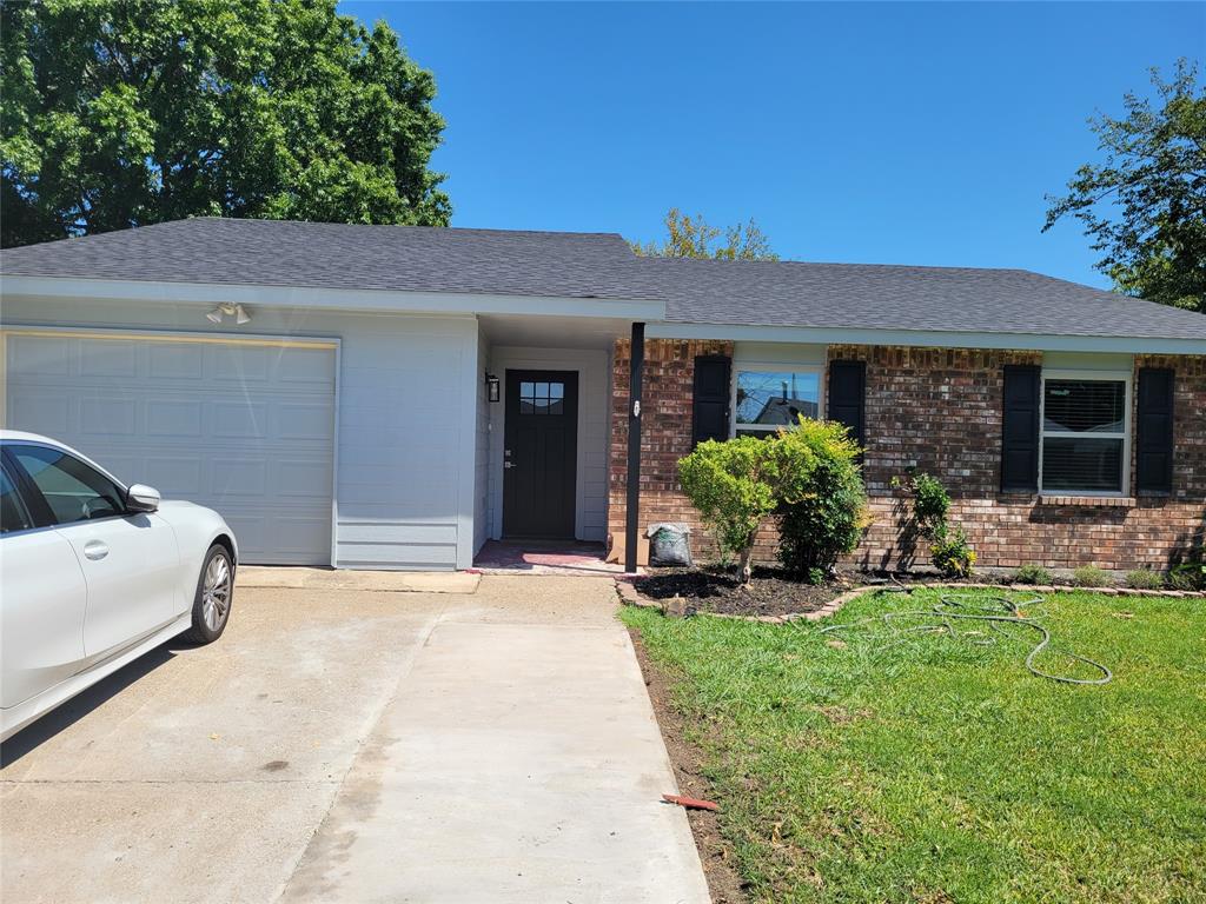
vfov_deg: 53.1
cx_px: 603
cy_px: 452
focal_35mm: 26
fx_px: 906
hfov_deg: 67.3
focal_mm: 5.4
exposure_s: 1/2134
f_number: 1.8
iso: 40
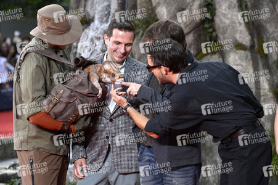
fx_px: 1775
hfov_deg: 9.0
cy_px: 92
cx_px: 139
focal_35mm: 230
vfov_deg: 6.0
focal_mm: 230
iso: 640
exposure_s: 1/200
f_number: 8
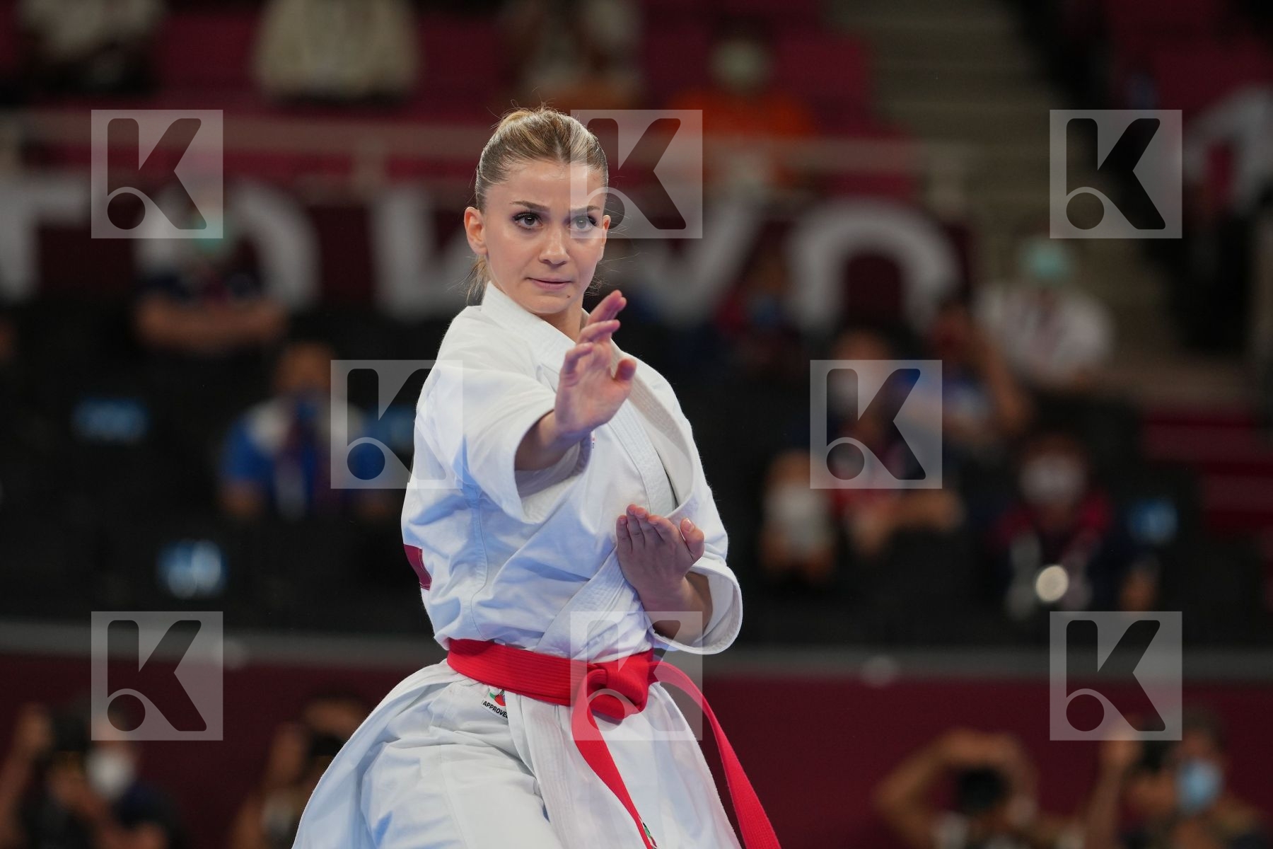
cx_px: 636
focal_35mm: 300
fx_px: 10608
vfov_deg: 4.6
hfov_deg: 6.9
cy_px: 424
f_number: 2.8
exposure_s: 1/1000
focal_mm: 200
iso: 500
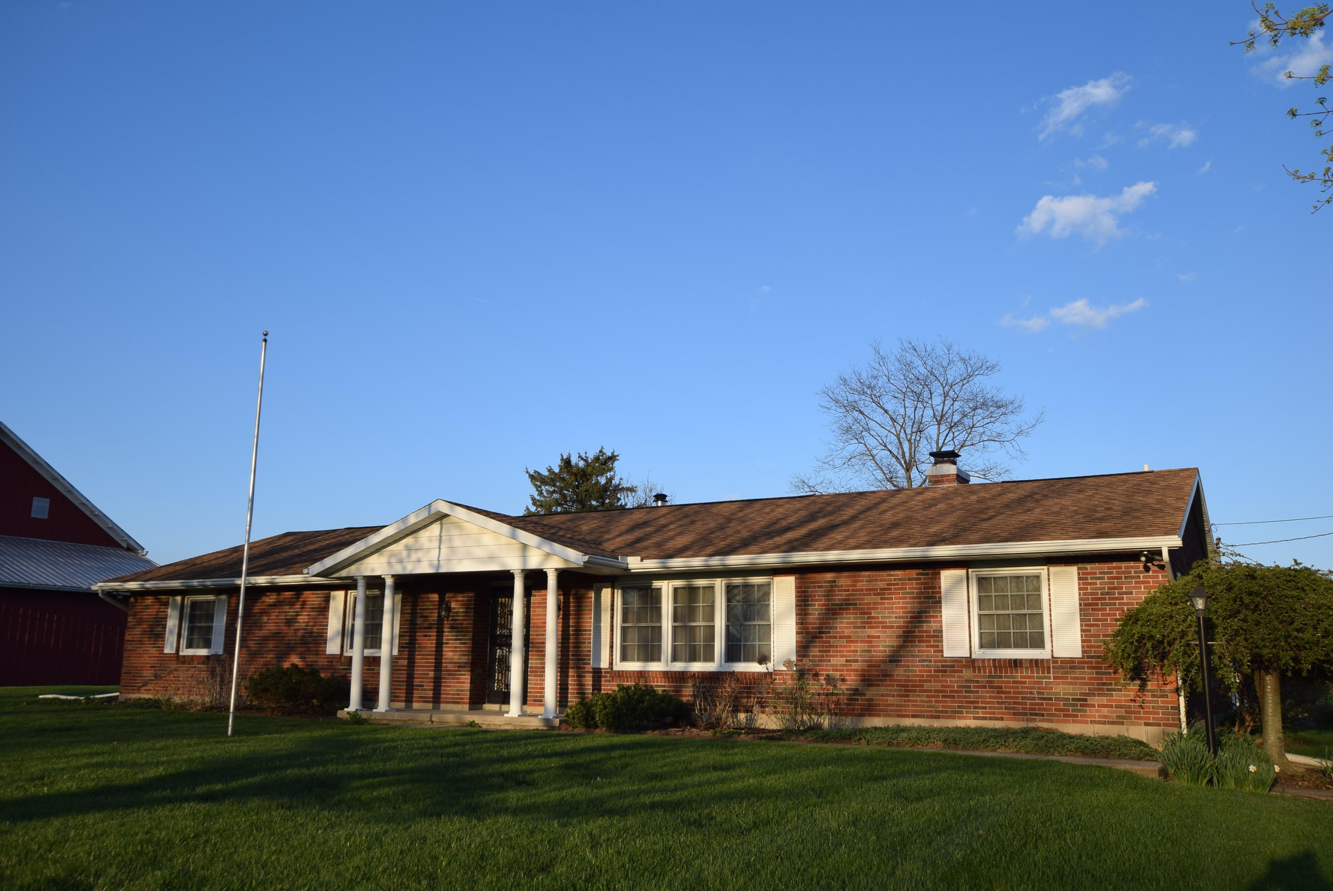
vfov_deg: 43.7
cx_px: 666
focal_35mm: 30
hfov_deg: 61.9
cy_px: 446
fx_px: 1112
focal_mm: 20
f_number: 8
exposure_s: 1/250
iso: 220
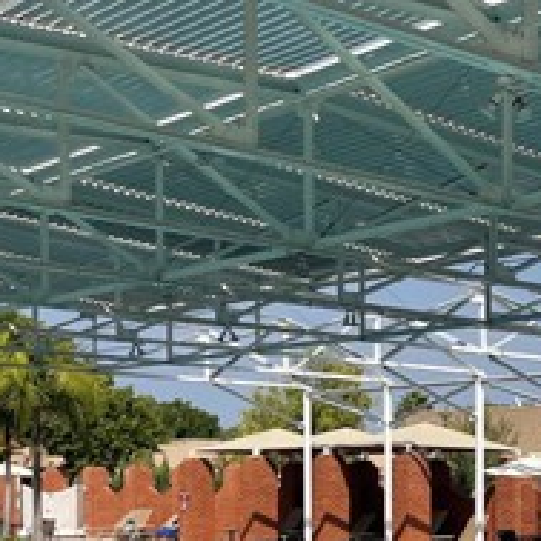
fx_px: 1379
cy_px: 547
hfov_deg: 20.9
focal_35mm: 78
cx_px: 630
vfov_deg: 21.4
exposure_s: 1/5128
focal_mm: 5.1
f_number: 1.6
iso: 32
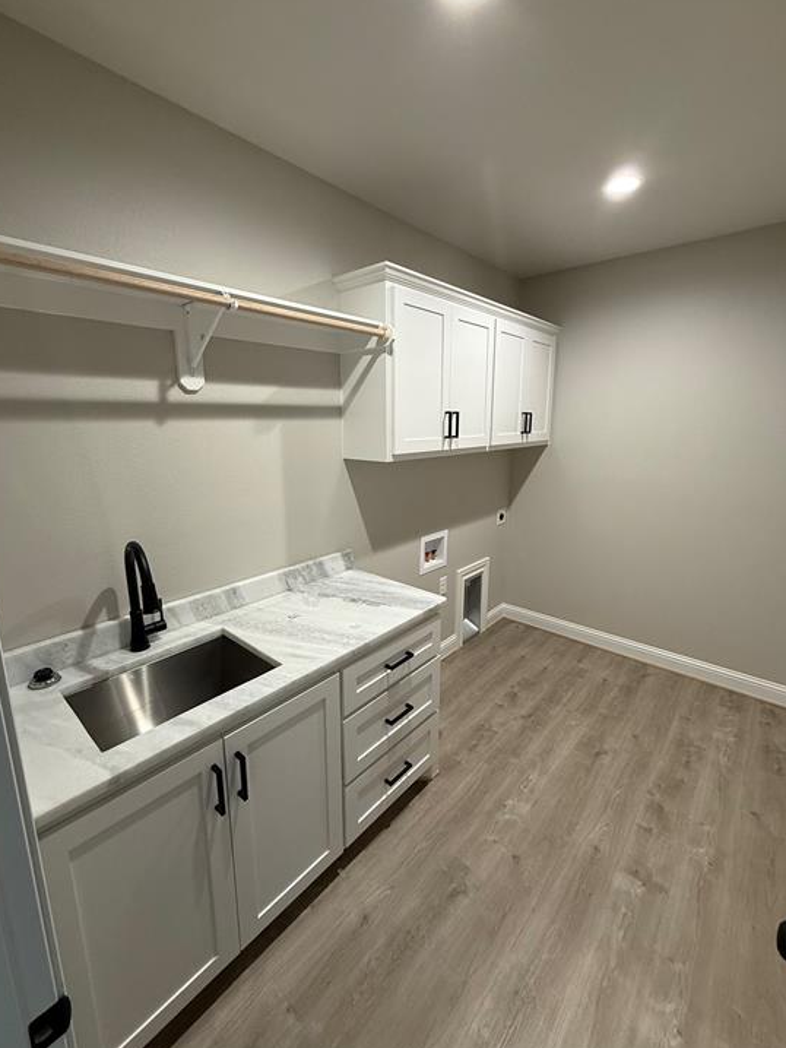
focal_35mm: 15
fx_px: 454
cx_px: 402
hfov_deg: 81.8
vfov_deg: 98.1
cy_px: 506
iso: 250
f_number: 2.2
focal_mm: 2.22
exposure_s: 1/60
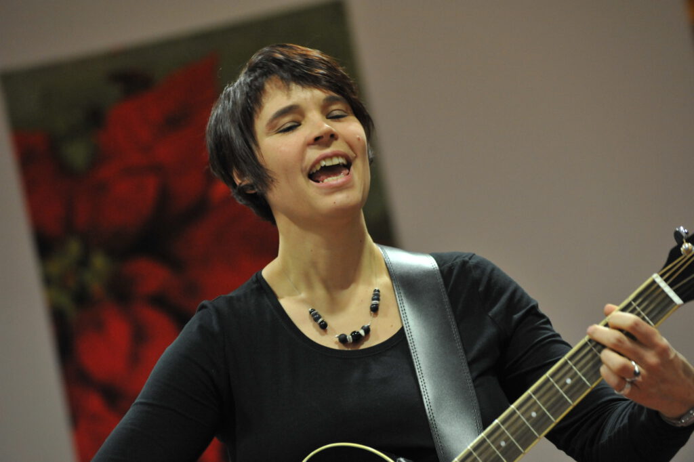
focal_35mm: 190
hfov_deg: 10.8
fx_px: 3661
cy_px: 231
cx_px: 347
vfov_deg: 7.2
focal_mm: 190
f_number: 5
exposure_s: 1/60
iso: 3200
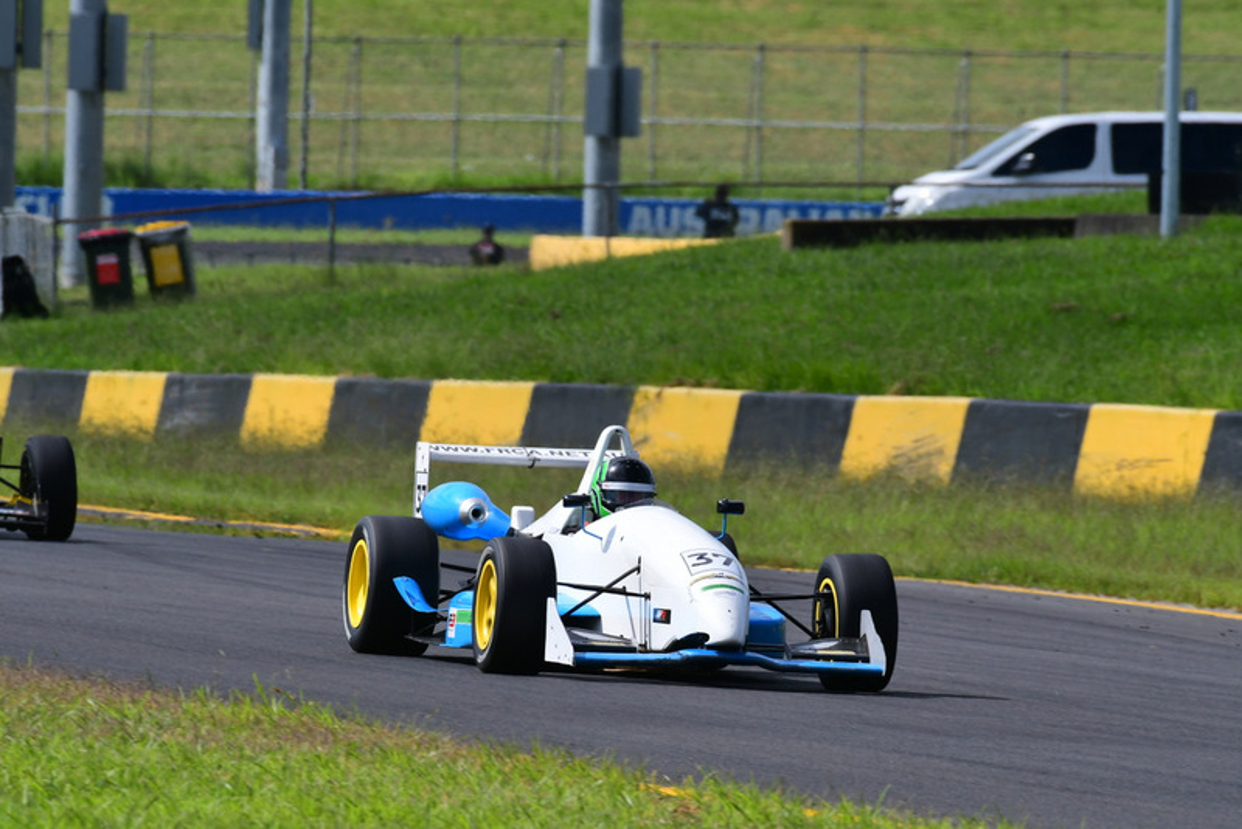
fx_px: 24848
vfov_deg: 1.9
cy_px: 414
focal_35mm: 720
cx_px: 621
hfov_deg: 2.9
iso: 400
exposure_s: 1/640
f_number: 11
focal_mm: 480
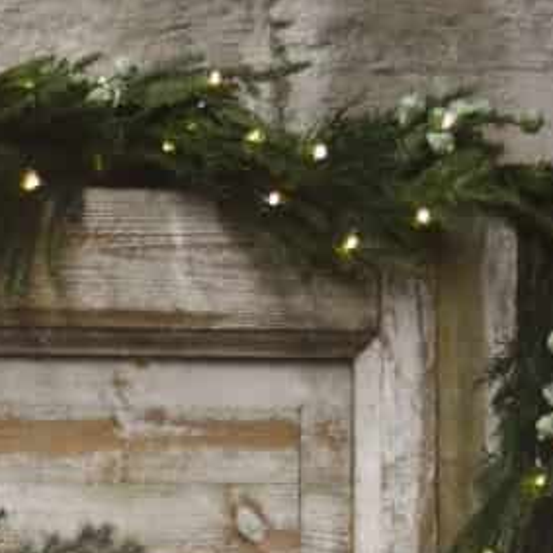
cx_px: -113
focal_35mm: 365
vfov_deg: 4.6
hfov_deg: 4.8
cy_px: 1503
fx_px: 6597
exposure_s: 1/2000
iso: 2000
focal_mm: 50
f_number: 2
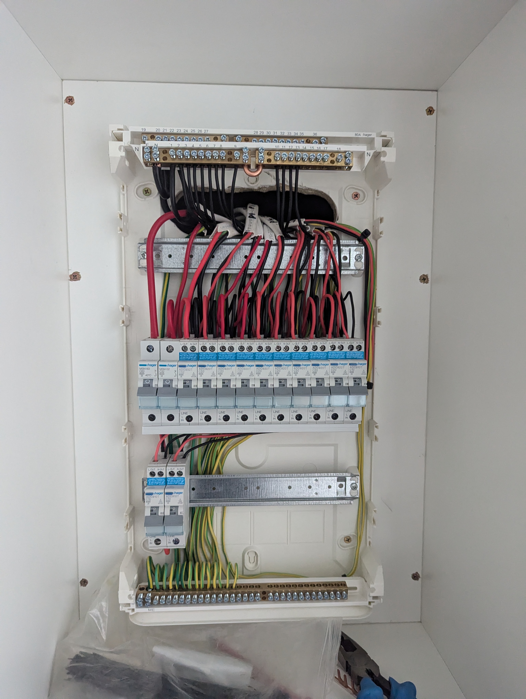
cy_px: 350
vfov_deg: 71.5
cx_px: 263
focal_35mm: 24
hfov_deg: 56.9
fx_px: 485
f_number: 1.85
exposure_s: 1/72.6
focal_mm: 6.81
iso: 2911
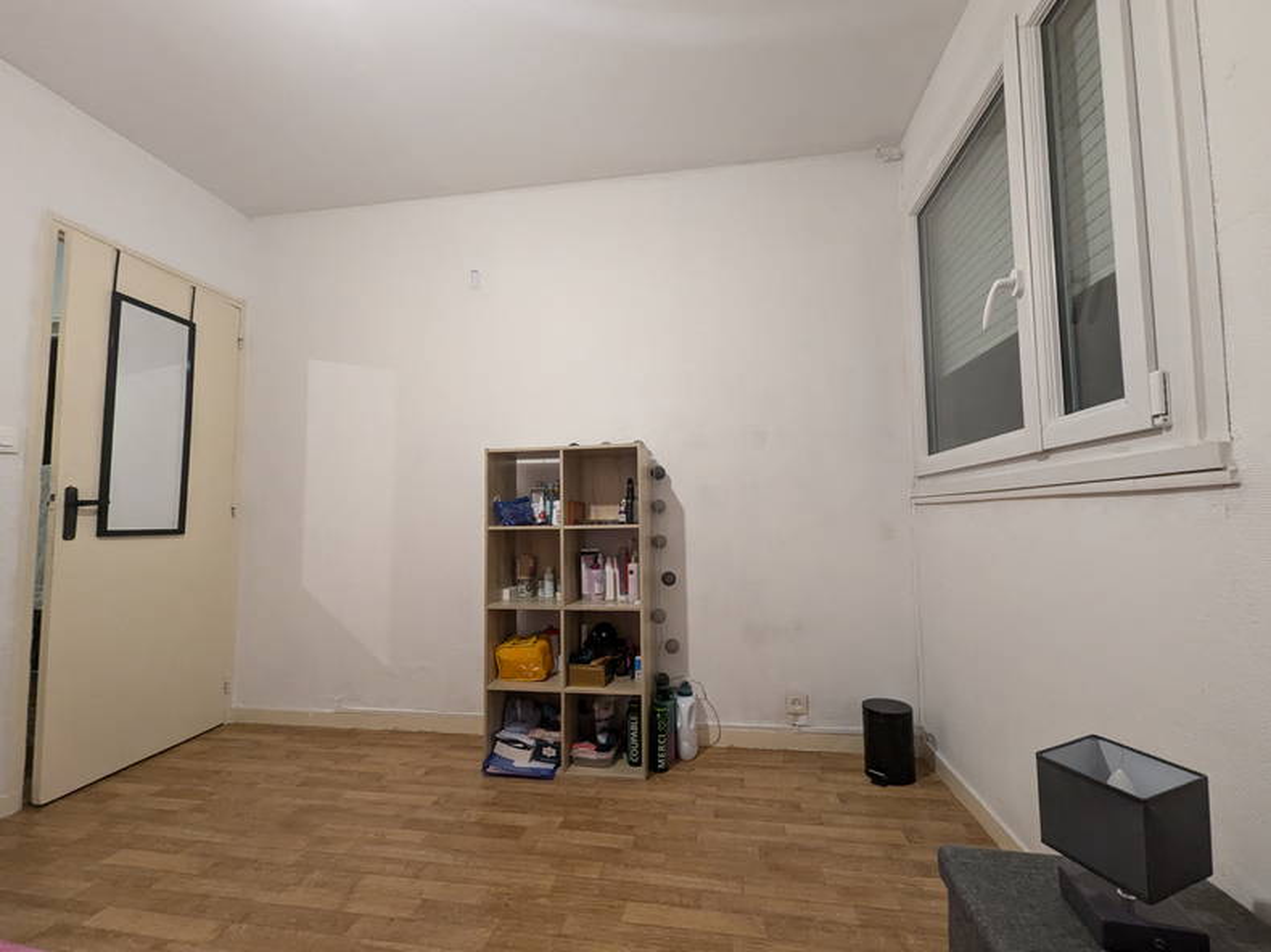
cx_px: 636
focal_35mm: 13
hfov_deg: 106.2
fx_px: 477
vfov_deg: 89.9
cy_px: 476
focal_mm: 1.95
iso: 575
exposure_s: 1/31.3
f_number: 2.2
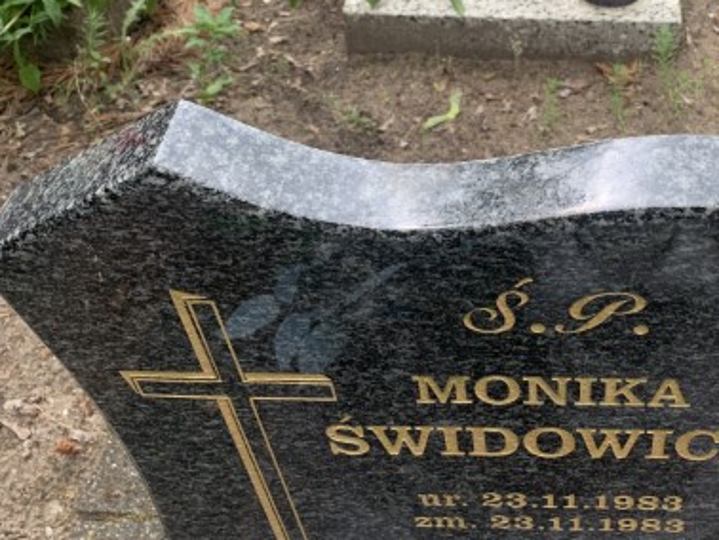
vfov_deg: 32.8
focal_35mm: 44
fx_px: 914
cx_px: 521
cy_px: 205
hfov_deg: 41.9
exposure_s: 1/122
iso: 32
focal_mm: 4.25
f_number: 1.8
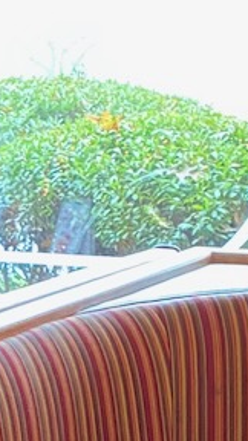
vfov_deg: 16.1
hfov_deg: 8.5
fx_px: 1473
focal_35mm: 126
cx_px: -415
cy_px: 588
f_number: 1.8
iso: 500
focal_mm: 4.25
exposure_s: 1/40
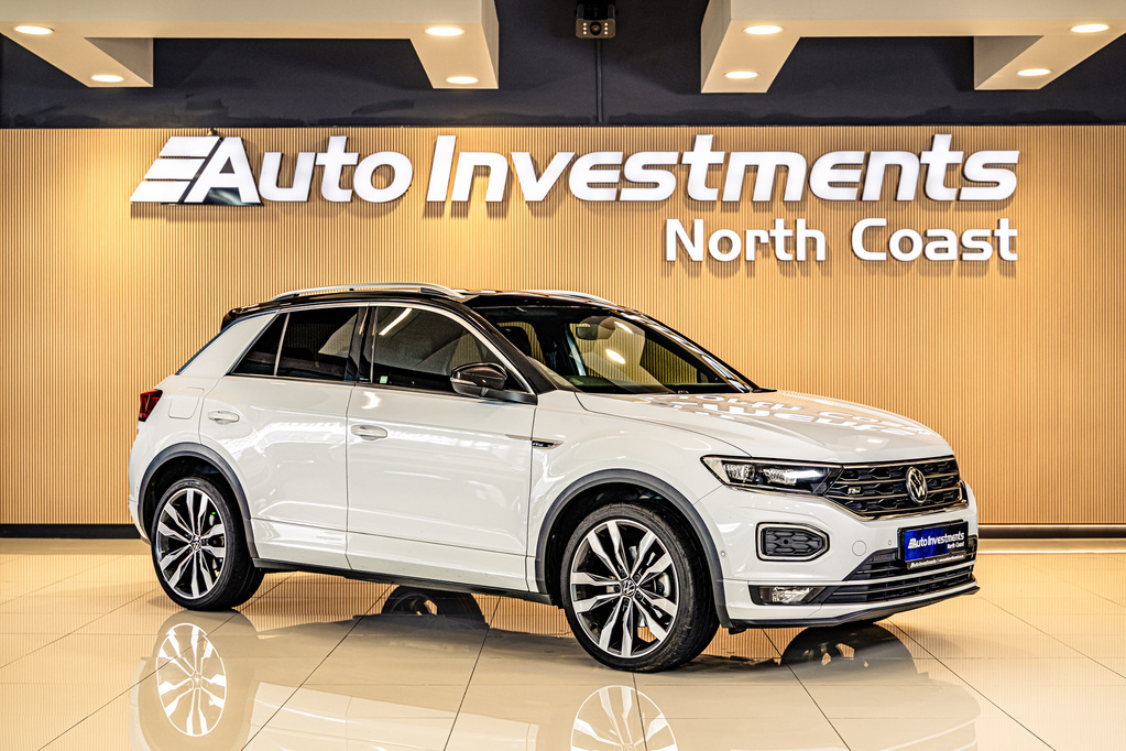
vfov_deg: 25.5
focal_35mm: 53
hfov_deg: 37.5
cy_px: 376
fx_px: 1658
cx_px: 563
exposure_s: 1/125
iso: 640
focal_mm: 53
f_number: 4.5
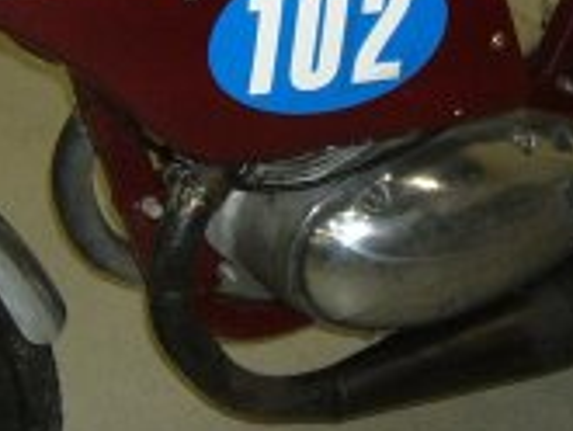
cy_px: 7
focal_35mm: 136
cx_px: 208
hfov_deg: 14.5
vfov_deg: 10.8
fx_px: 2253
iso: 200
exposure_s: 1/60
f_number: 2.8
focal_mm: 5.8
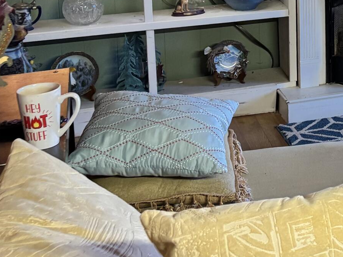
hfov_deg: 20.2
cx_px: 473
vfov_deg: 16.2
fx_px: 862
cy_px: -58
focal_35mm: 87
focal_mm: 5.96
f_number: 1.6
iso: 200
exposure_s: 1/60
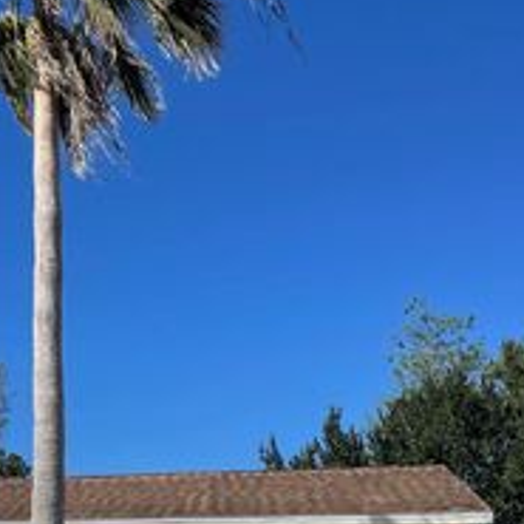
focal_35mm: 62
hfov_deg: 26.5
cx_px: 23
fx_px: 1062
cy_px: 440
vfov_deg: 27.0
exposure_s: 1/4464
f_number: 1.6
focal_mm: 4.2
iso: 32
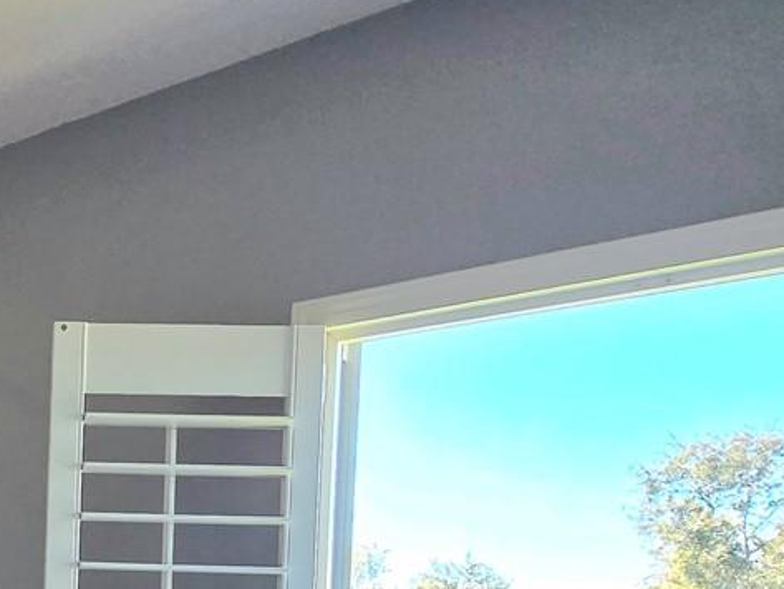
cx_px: -104
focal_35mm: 44
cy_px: 682
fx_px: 997
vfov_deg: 29.0
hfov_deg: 35.7
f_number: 2.2
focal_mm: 1.7
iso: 50
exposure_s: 1/120
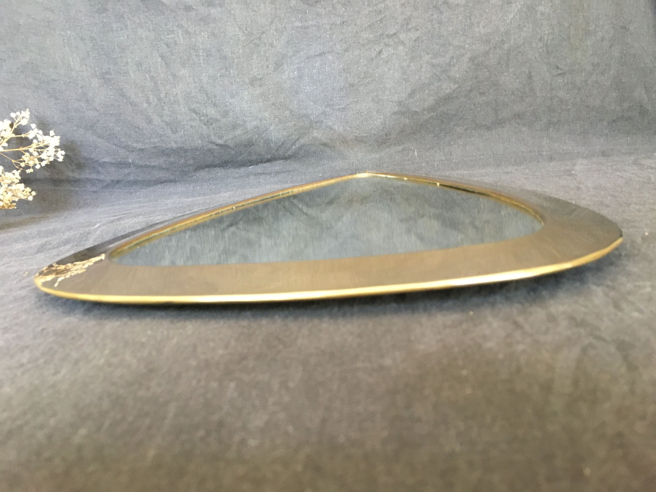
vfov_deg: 48.2
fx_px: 550
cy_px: 246
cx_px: 328
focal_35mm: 29
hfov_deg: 61.7
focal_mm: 4.15
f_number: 2.2
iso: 250
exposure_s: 1/33
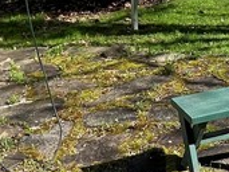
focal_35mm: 78
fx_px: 516
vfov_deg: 18.2
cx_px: 208
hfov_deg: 24.3
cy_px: -13
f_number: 1.8
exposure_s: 1/853
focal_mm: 1.57
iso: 32
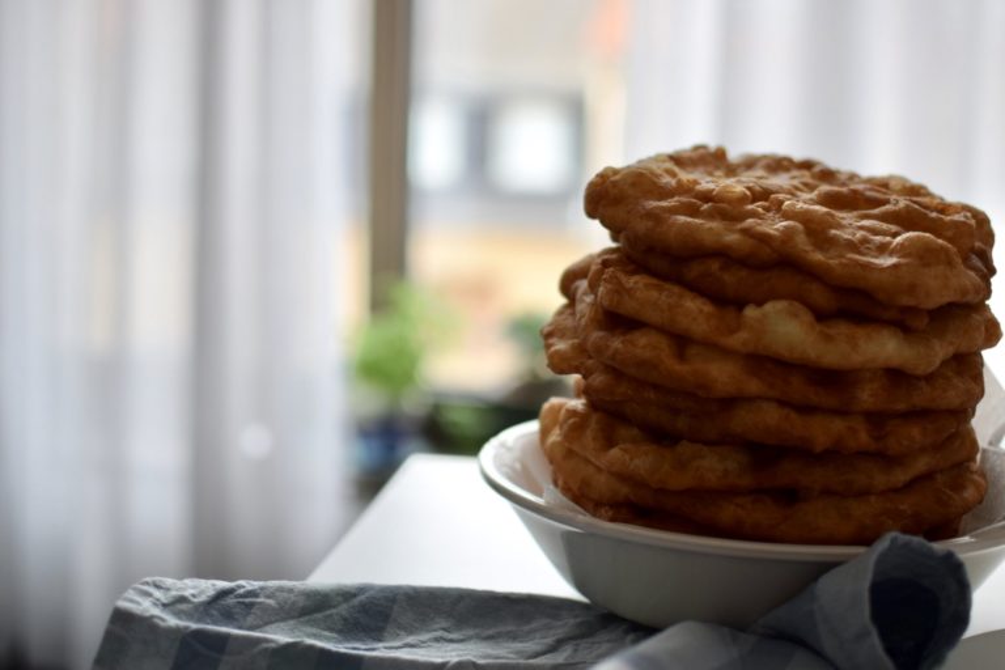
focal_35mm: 52
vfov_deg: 25.8
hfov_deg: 37.9
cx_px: 502
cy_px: 335
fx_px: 1466
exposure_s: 1/400
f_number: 1.8
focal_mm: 35
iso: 100
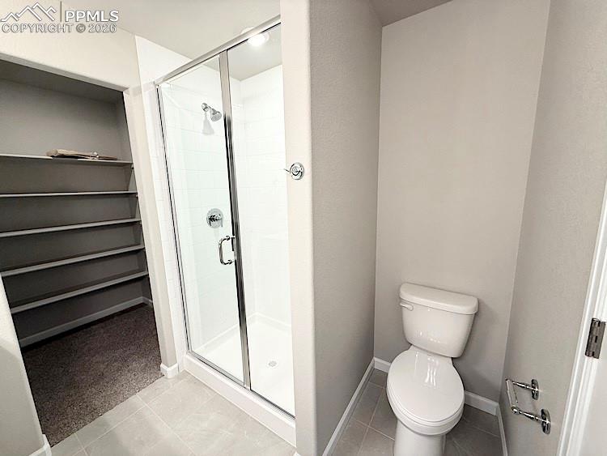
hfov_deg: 102.0
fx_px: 246
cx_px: 304
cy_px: 228
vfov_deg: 85.7
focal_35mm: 14
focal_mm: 2.22
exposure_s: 1/120
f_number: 2.2
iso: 125
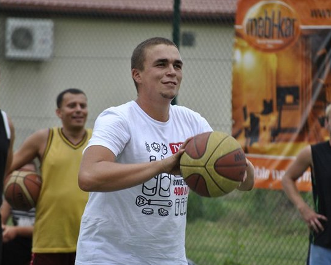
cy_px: 133
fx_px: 3321
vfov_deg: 4.6
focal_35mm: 339
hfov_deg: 5.7
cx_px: 173
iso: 320
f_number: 5.6
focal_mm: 200
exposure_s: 1/500
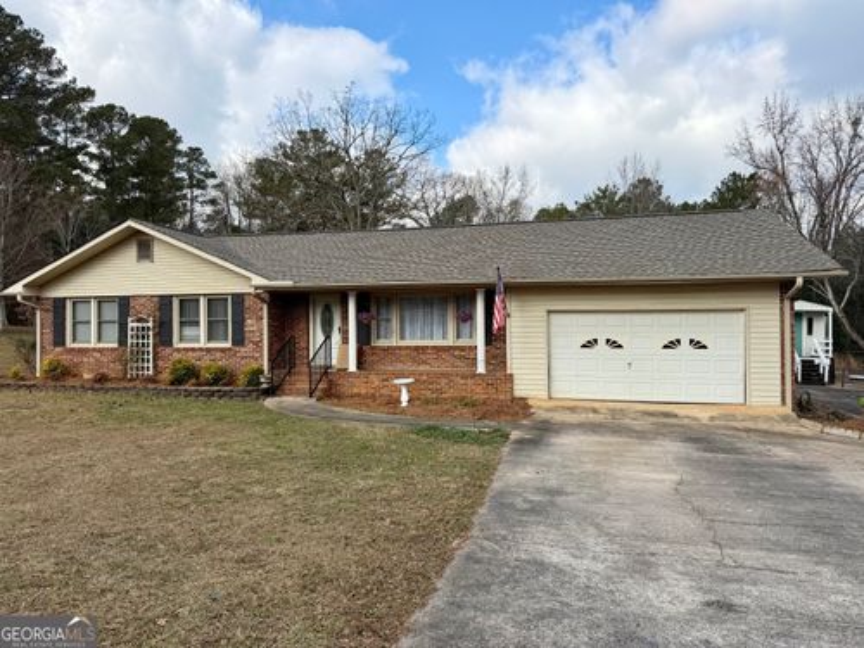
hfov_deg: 71.6
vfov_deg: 56.8
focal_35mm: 24
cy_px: 324
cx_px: 432
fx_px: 599
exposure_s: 1/2232
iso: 80
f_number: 1.78
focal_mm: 6.76
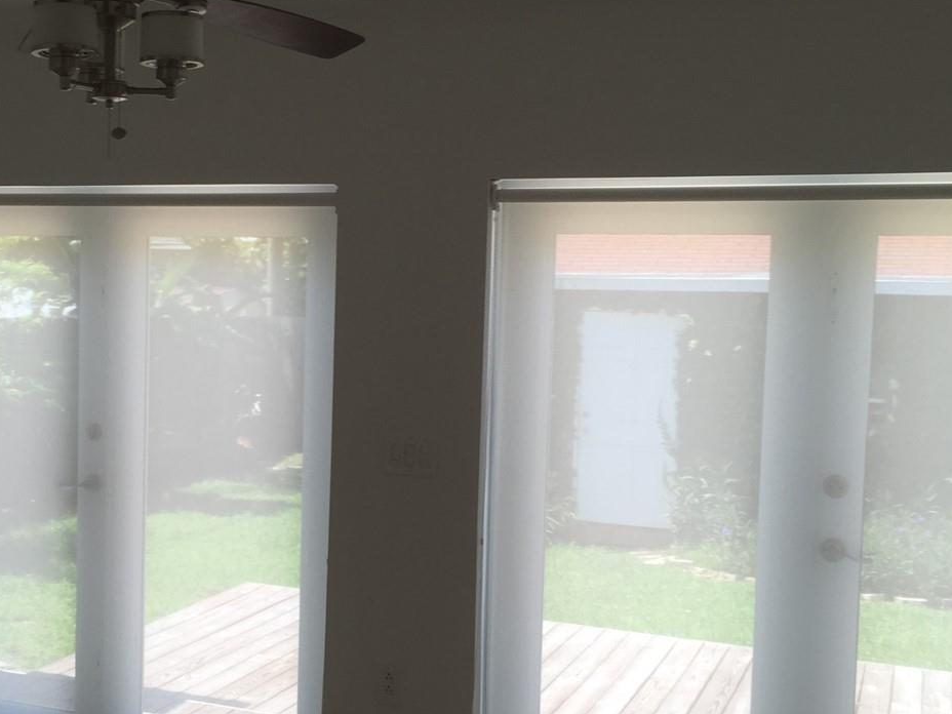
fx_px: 1375
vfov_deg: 29.1
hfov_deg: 37.5
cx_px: 273
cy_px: 379
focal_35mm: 50
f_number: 2.2
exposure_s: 1/60
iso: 32
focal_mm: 4.15
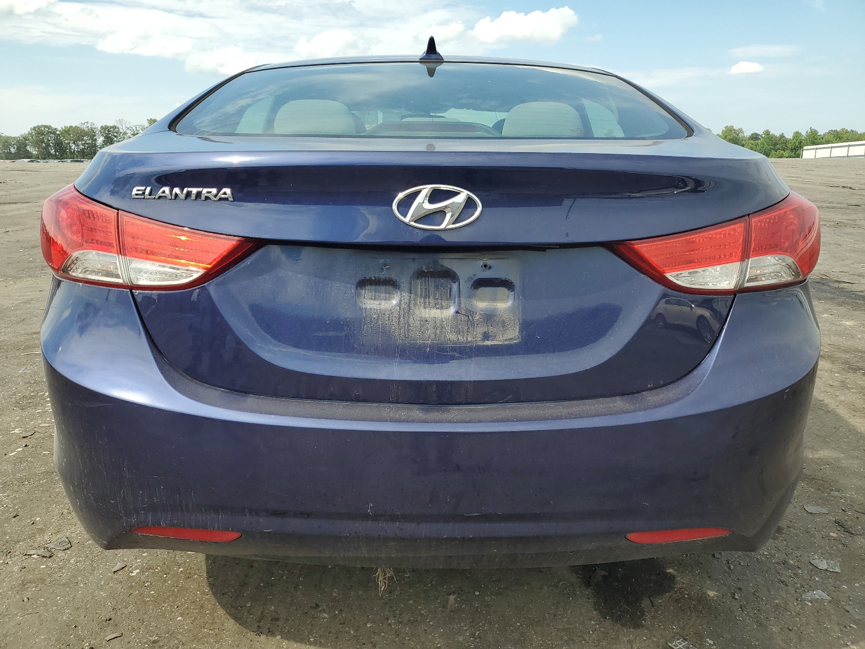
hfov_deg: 67.3
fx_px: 650
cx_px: 432
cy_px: 324
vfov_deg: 53.1
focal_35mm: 26
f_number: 1.5
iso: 50
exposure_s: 1/1667
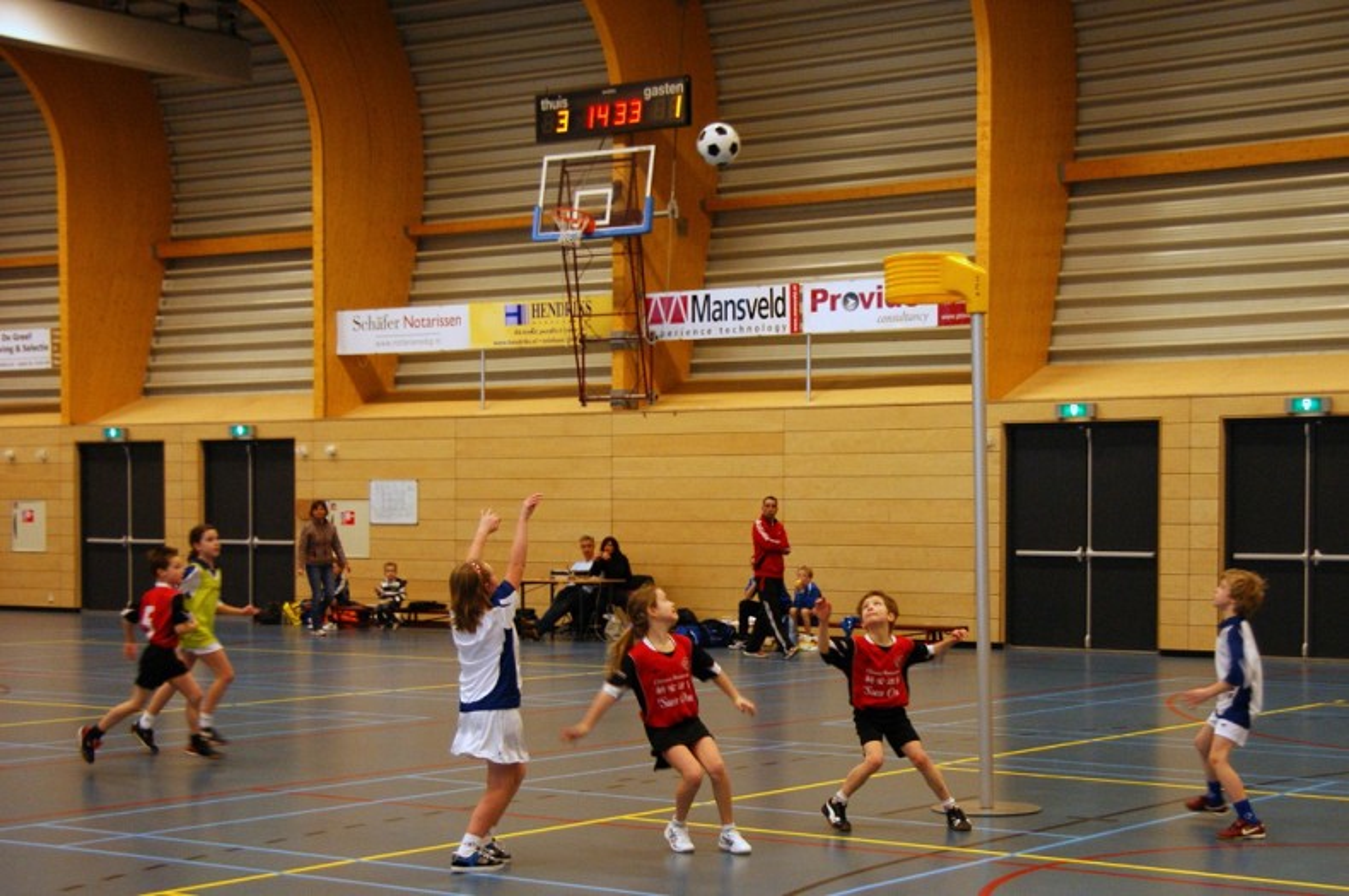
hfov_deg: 37.9
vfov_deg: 25.7
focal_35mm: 52
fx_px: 1965
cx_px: 674
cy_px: 448
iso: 800
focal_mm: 35
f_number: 4.5
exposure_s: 1/100
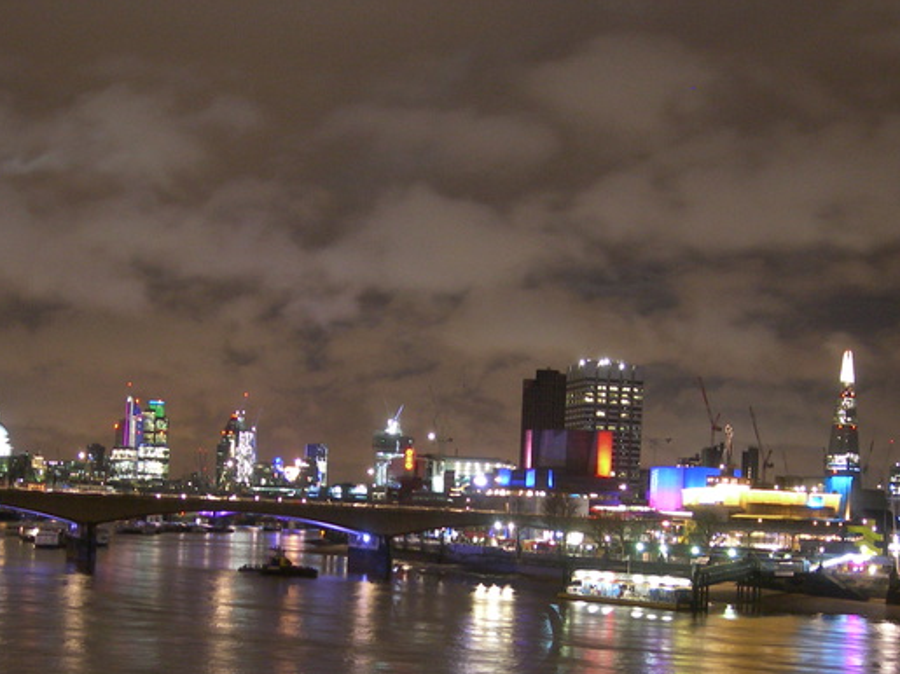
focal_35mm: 59
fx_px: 1534
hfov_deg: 32.7
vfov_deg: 24.5
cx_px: 398
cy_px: 520
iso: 200
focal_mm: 7.8
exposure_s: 1.08
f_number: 2.8
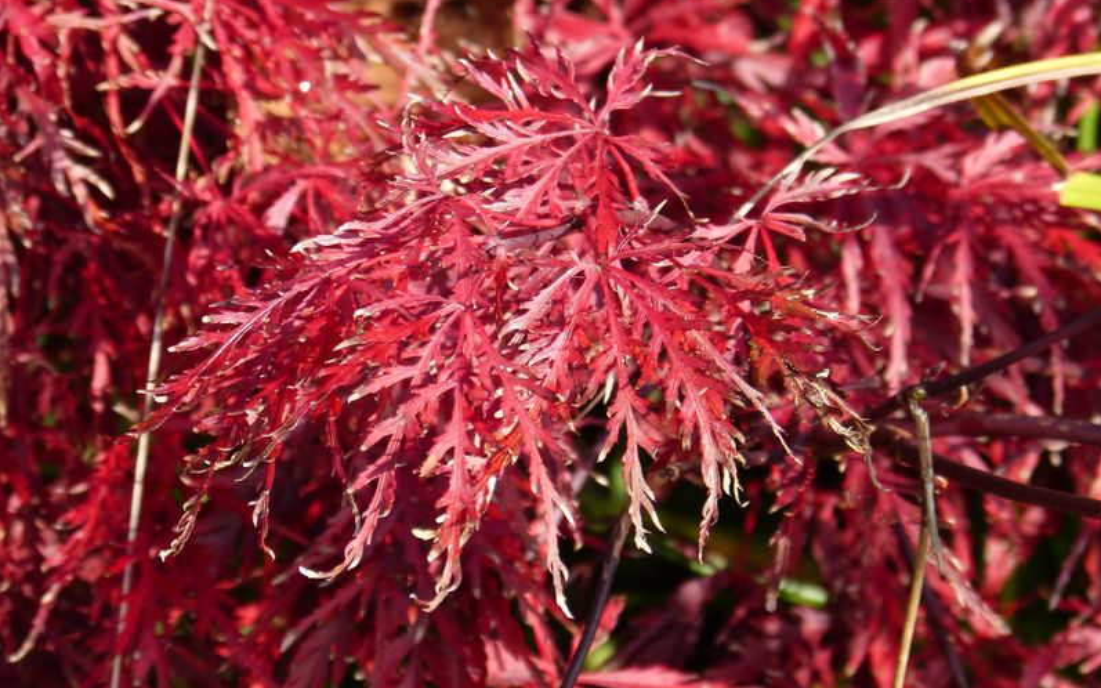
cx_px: 551
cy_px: 296
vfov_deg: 3.3
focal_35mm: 400
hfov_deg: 5.3
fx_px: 12001
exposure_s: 1/250
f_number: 4.2
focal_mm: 67.7
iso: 100
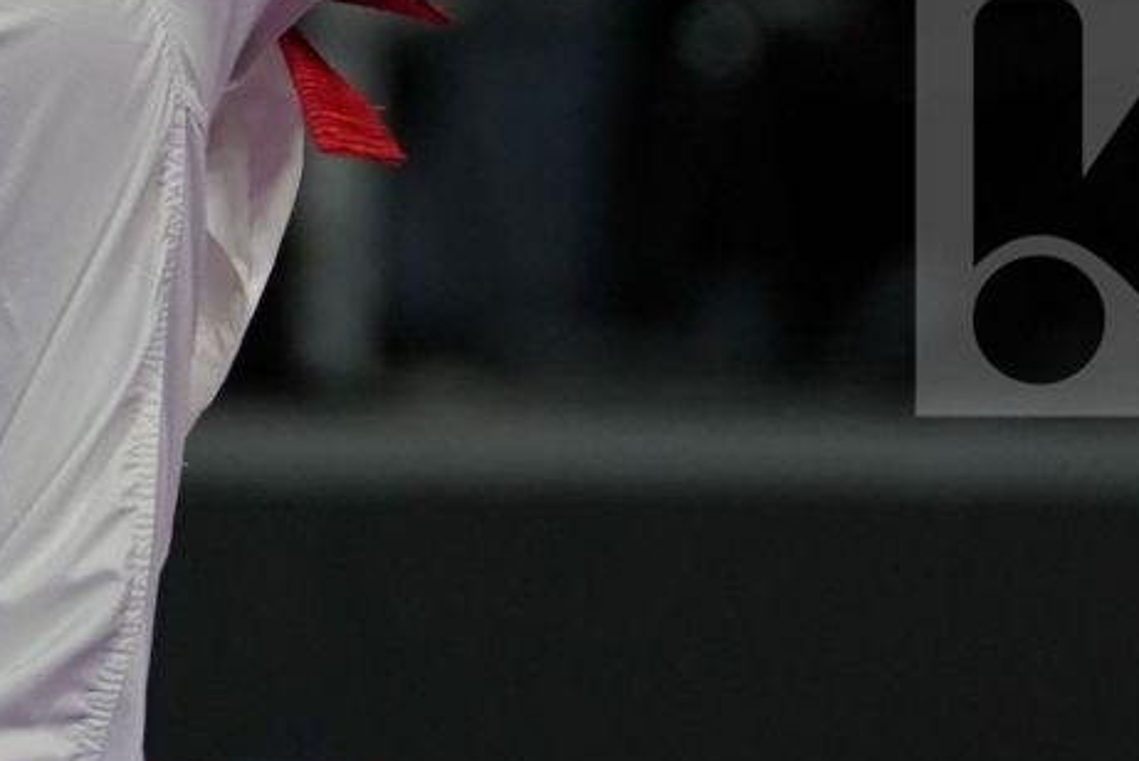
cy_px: -687
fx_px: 32227
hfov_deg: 2.0
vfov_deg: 1.4
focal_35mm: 1018
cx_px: 1146
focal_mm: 174
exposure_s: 1/1000
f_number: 2.8
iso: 1000
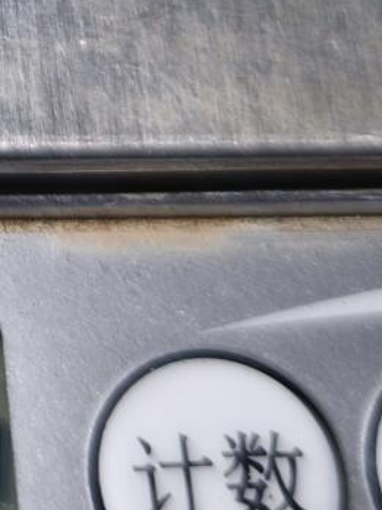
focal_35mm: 119
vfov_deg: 15.4
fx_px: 1751
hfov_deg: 11.3
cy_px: -237
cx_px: -382
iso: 82
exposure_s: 1/100
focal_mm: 5.6
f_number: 1.57
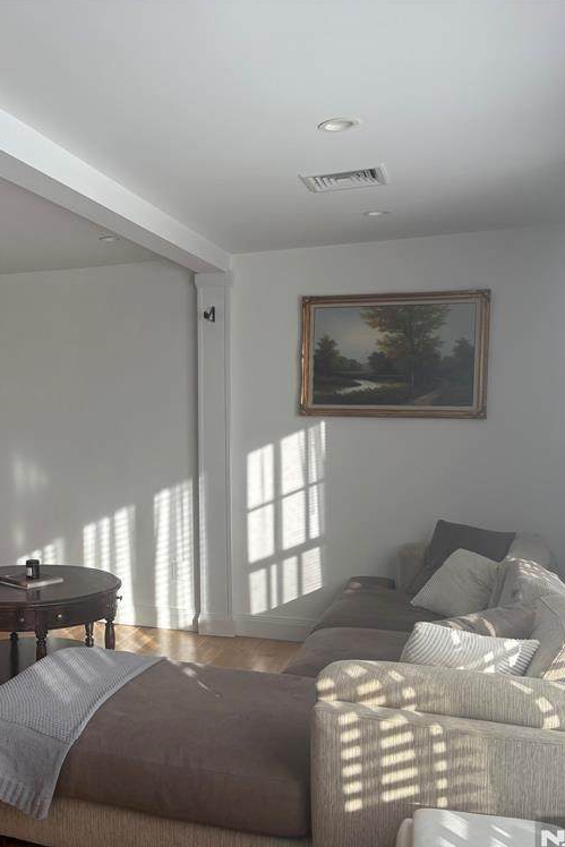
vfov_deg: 51.9
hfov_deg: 34.2
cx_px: 70
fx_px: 871
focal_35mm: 37
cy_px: 430
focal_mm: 5.96
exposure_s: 1/292
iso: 50
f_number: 1.6
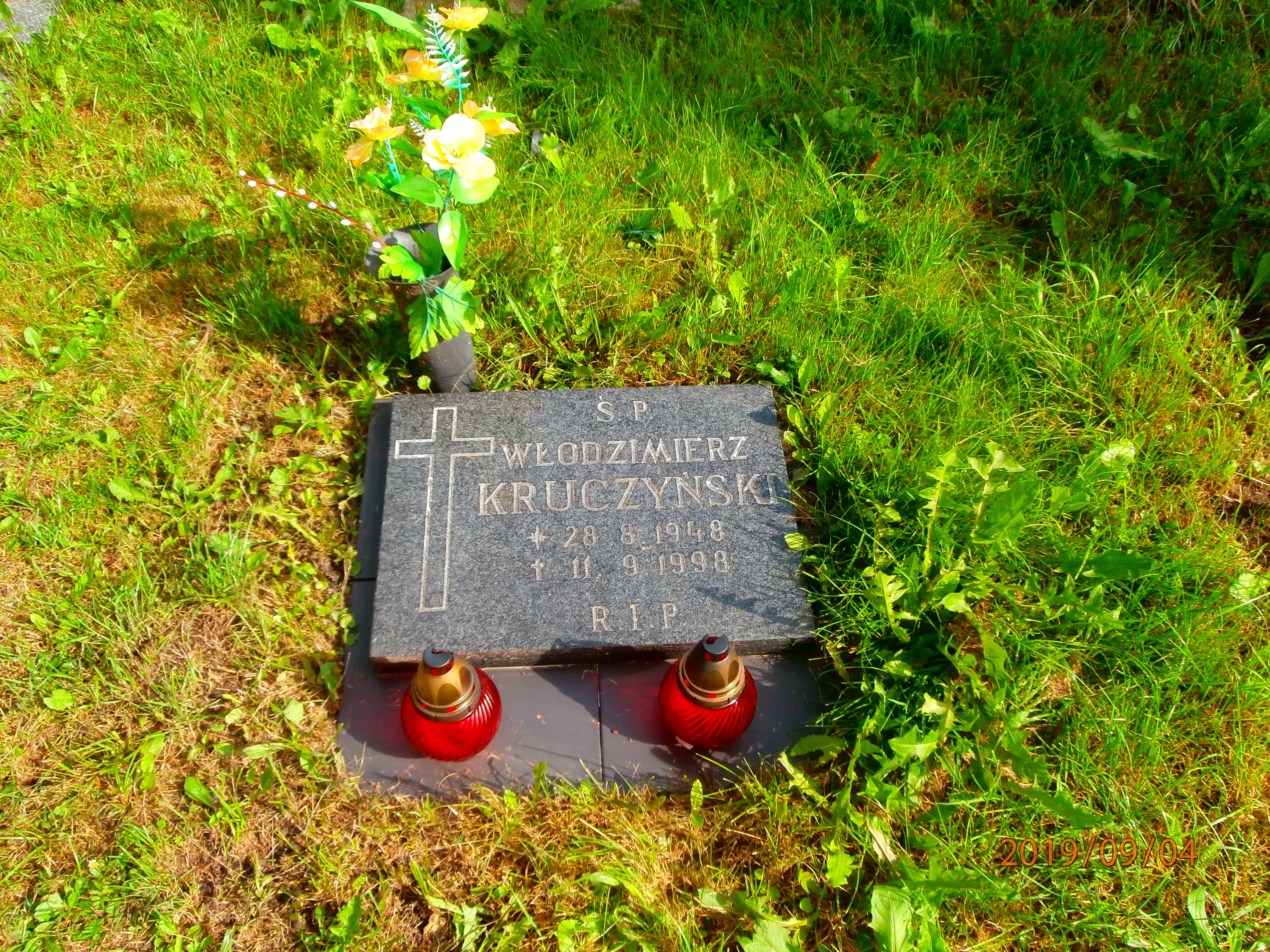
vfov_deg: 46.8
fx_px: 1101
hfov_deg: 60.0
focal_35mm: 30
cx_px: 635
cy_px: 476
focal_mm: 5.36
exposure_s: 1/400
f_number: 3.5
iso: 100
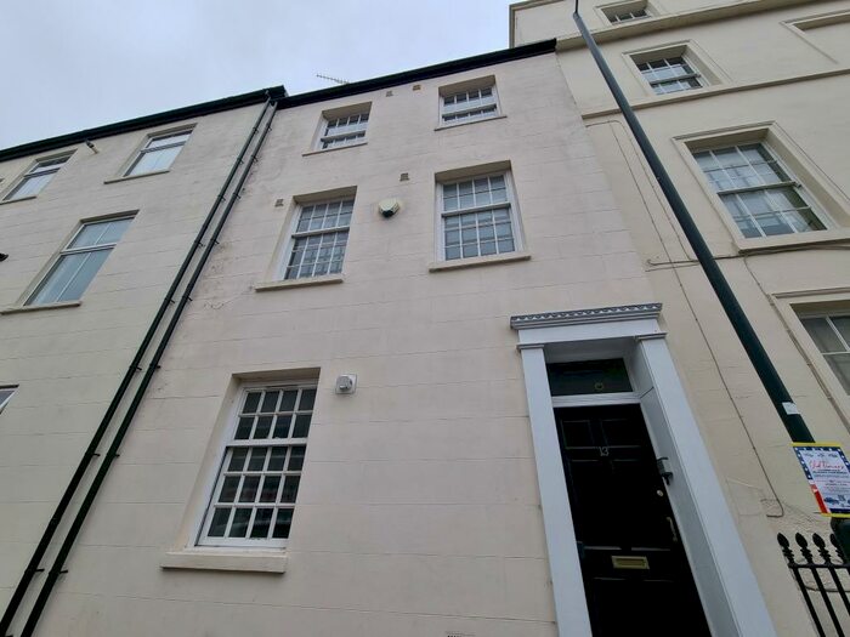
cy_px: 318
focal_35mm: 13
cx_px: 425
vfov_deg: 89.9
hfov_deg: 106.2
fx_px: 319
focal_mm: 2.2
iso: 50
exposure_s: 1/844
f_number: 2.2
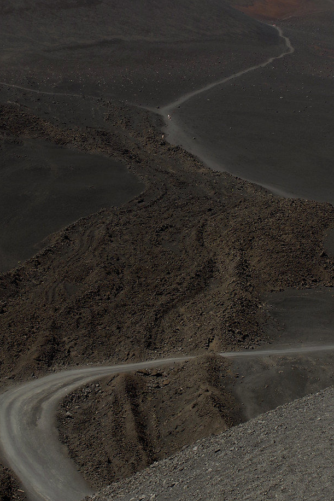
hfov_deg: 12.5
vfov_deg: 18.6
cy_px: 214
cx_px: 147
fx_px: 1530
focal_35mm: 110
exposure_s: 1/125
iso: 100
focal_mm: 28
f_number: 8
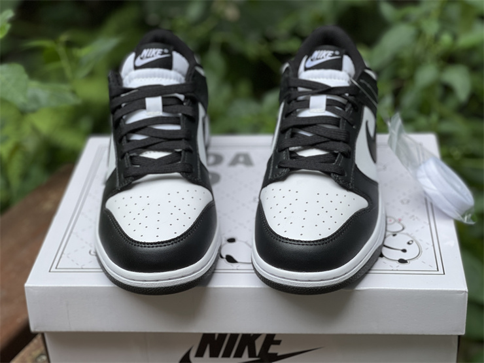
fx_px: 895
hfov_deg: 30.3
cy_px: 182
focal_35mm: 64
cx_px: 242
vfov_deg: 22.9
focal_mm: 7.5
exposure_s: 1/285
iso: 25
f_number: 2.2
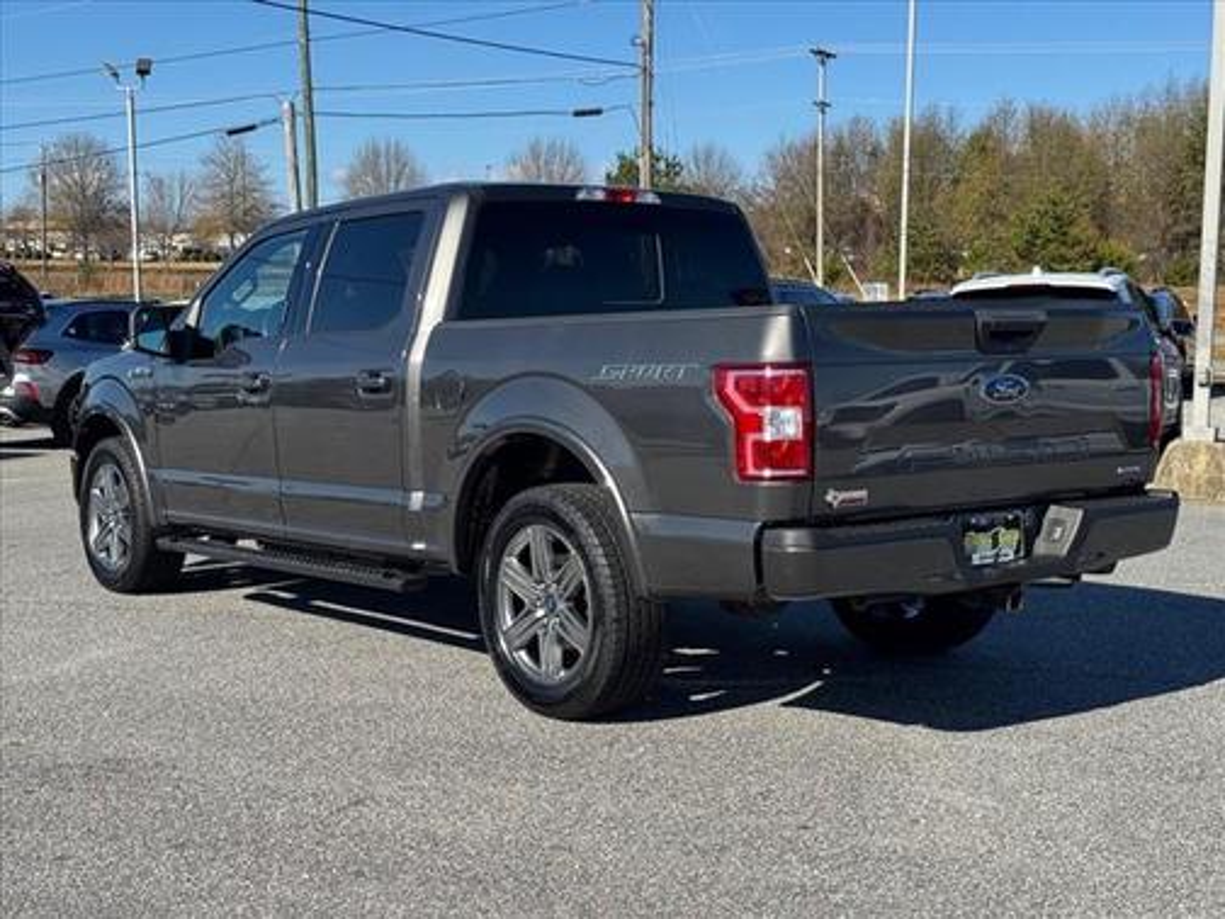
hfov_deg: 39.7
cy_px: 460
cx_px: 612
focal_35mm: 48
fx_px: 1699
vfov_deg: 30.3
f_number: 1.78
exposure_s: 1/3425
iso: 64
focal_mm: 6.76
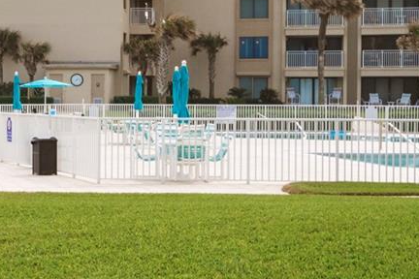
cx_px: -221
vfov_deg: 12.3
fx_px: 1292
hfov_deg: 16.6
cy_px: 97
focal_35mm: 111
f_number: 8
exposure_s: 1/250
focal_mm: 20
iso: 200
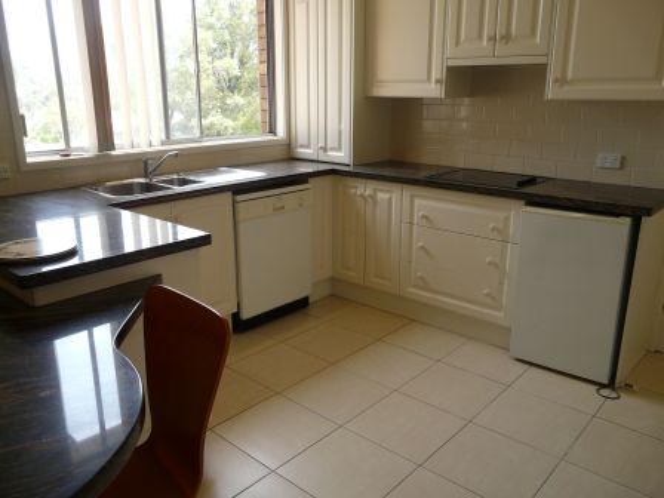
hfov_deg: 63.4
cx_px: 332
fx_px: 537
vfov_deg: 49.7
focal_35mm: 28
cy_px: 249
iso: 100
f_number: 2.8
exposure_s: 1/80
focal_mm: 4.6
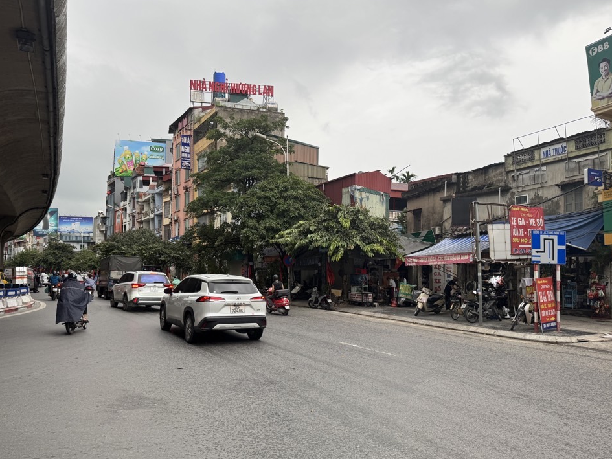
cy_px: 243
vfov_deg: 53.0
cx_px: 288
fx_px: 460
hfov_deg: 67.2
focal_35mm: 26
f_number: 1.78
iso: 80
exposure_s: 1/287
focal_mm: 6.76
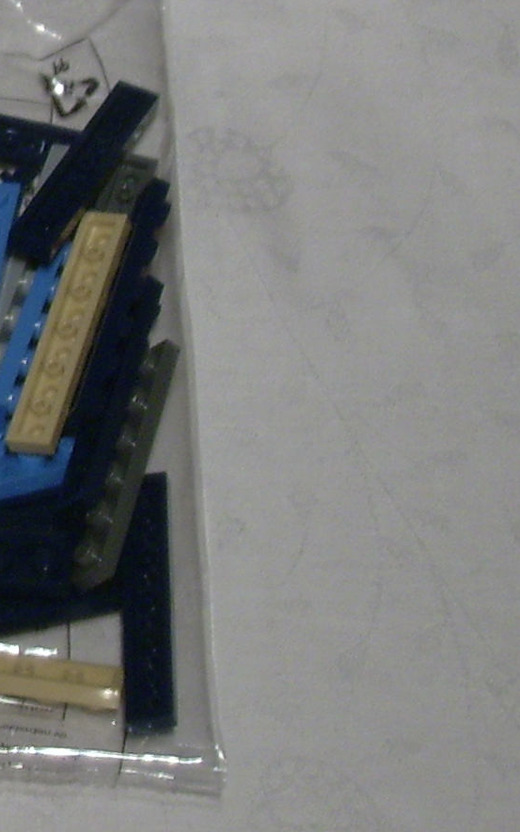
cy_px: 125
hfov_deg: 5.7
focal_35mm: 227
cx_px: -394
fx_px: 5148
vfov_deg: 9.2
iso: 50
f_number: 4
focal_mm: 12.33
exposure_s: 1/6
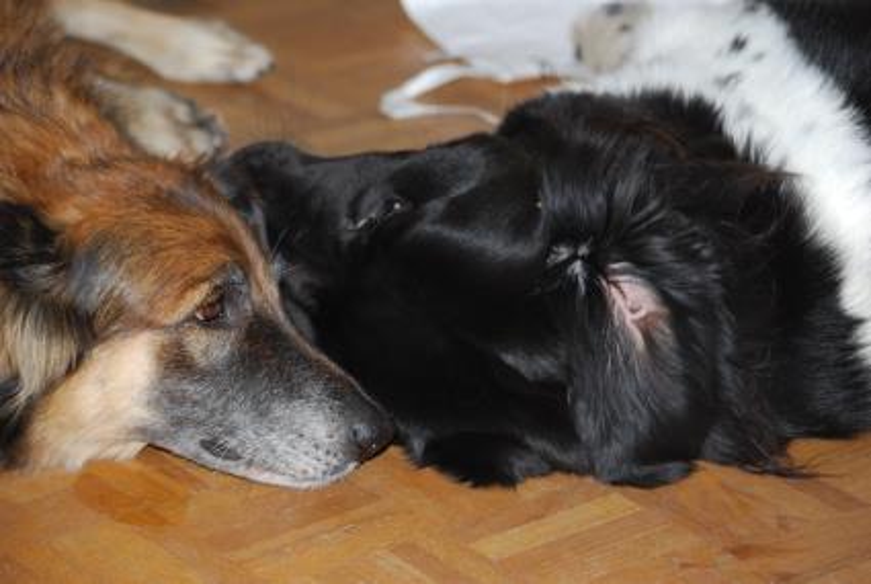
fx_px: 2618
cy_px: 292
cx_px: 436
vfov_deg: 12.7
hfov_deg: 18.9
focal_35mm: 108
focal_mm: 72
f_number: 4.2
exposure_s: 1/60
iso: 200
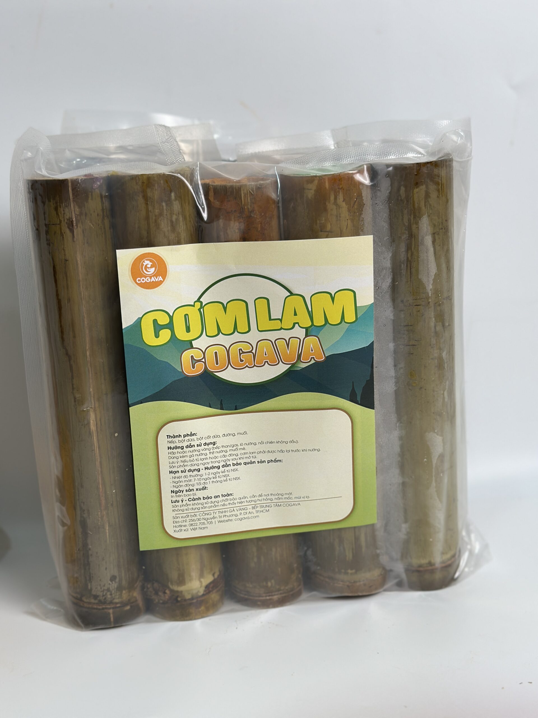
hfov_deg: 30.3
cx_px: 269
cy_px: 359
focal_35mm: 48
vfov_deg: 39.7
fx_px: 995
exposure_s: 1/163
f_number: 1.78
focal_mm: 6.86
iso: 64
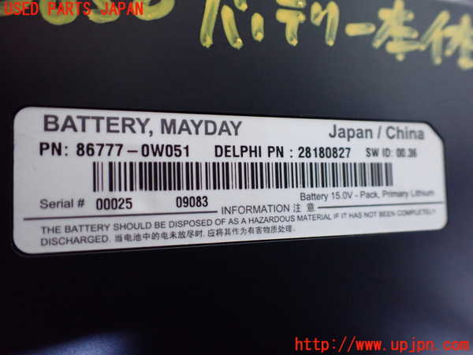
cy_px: 178
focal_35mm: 30
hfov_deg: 60.0
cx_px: 236
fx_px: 410
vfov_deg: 46.8
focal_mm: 5.4
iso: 1000
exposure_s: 1/30
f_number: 2.3
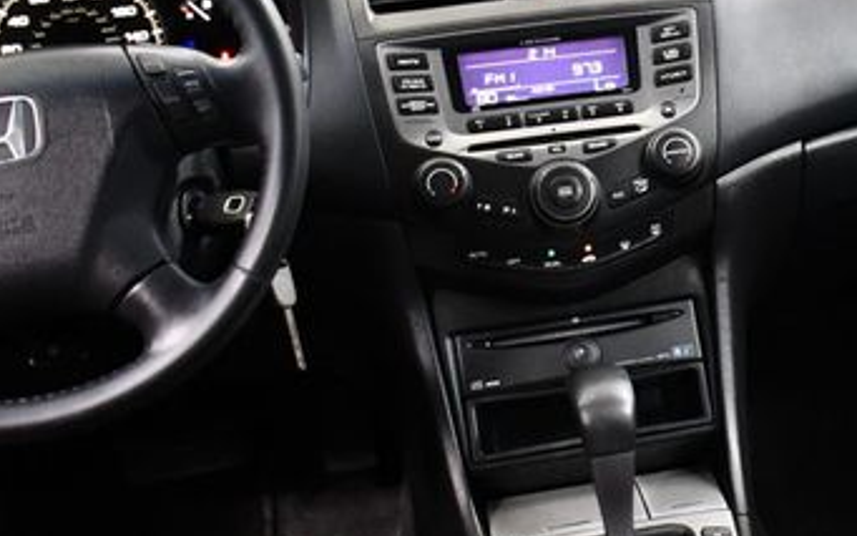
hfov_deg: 28.5
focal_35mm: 69
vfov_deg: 18.8
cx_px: 797
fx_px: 1611
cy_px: 143
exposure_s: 1/60
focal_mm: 18
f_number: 3.5
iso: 3600
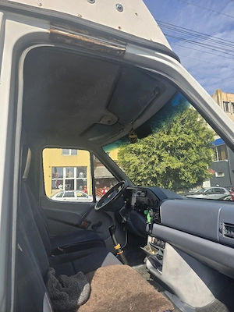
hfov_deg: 58.9
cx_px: 117
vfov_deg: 73.9
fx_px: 207
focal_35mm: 23
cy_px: 156
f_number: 1.7
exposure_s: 1/625
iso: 12
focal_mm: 6.3
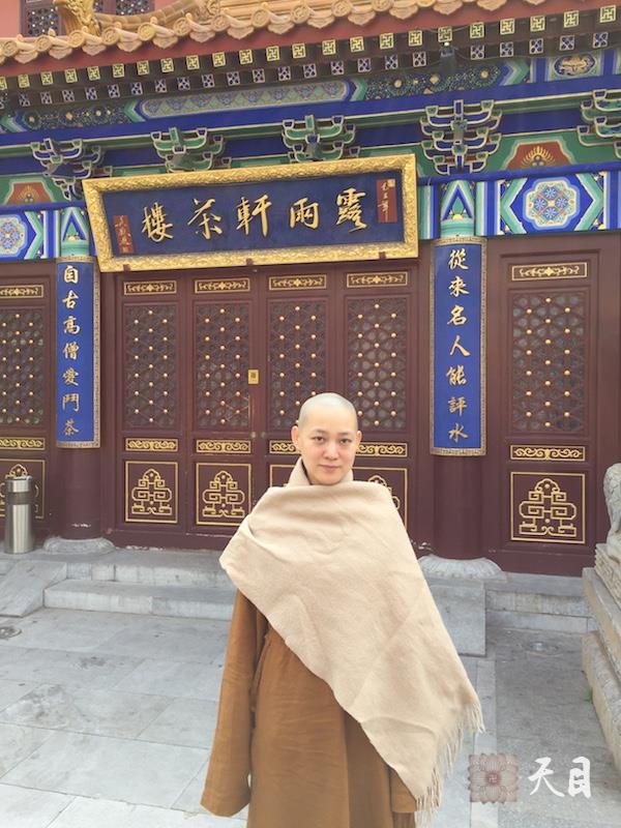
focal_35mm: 29
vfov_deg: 61.7
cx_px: 310
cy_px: 414
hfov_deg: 48.2
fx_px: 694
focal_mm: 4.15
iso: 32
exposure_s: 1/329
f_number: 2.2
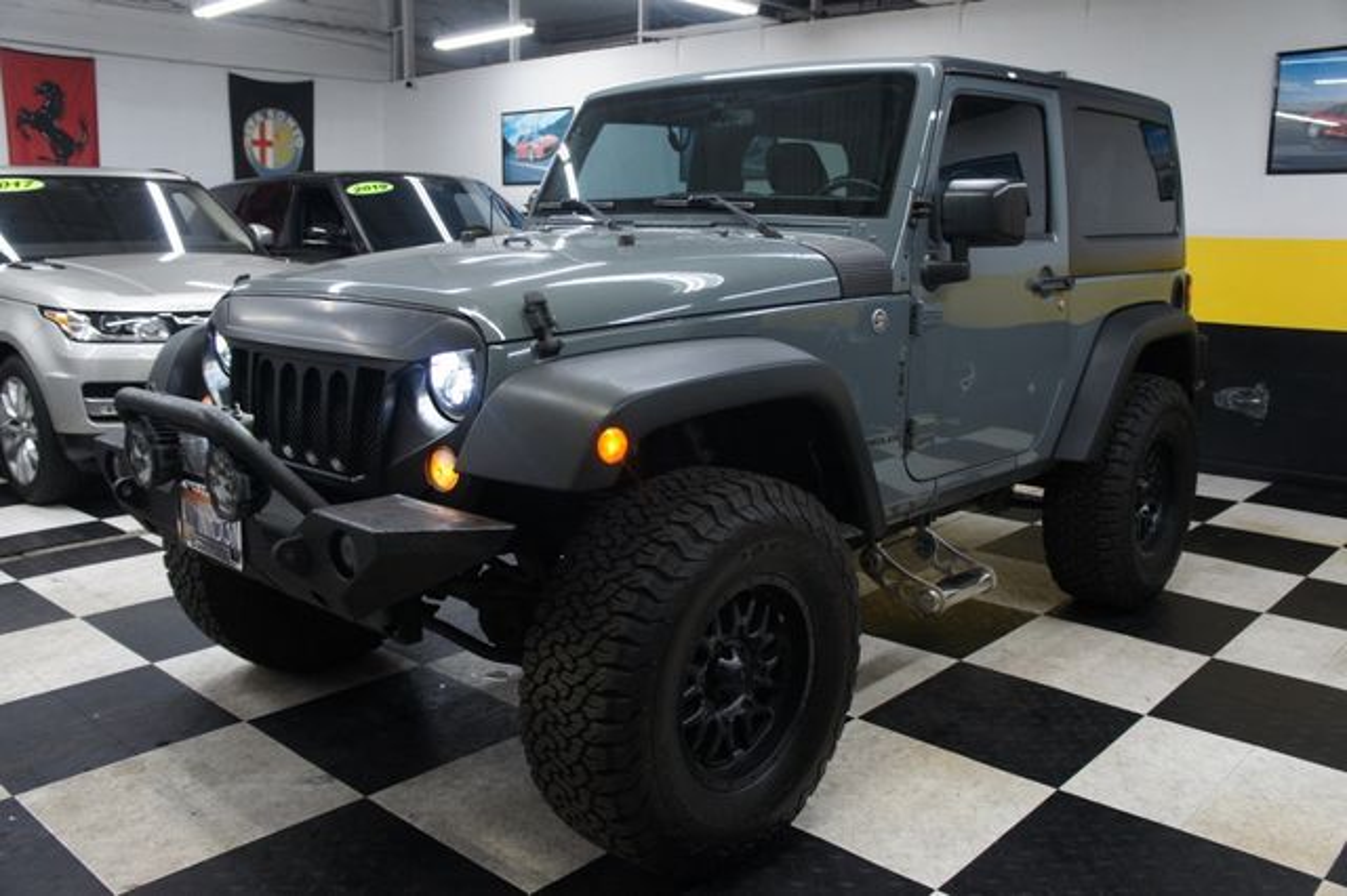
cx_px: 674
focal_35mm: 30
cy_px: 448
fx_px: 1122
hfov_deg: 62.0
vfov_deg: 43.6
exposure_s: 1/30
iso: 320
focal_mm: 20
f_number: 4
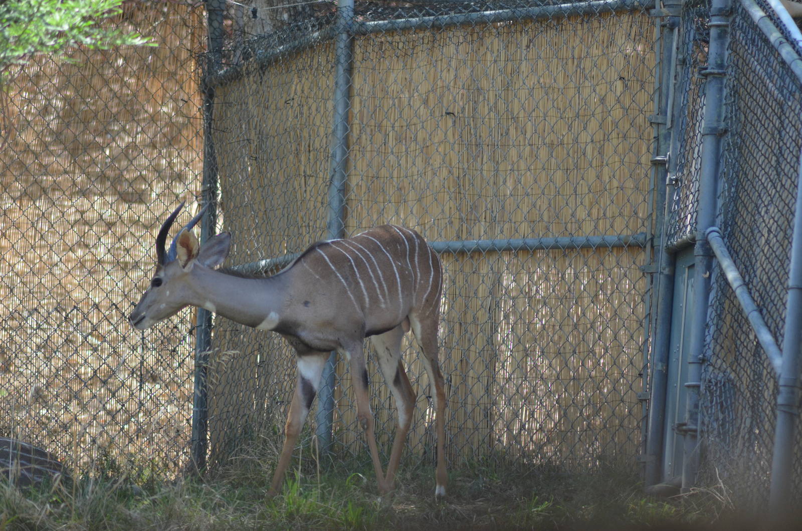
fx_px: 8004
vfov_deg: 3.8
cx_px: 401
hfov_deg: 5.7
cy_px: 266
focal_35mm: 360
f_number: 5
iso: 800
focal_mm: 240
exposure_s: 1/640
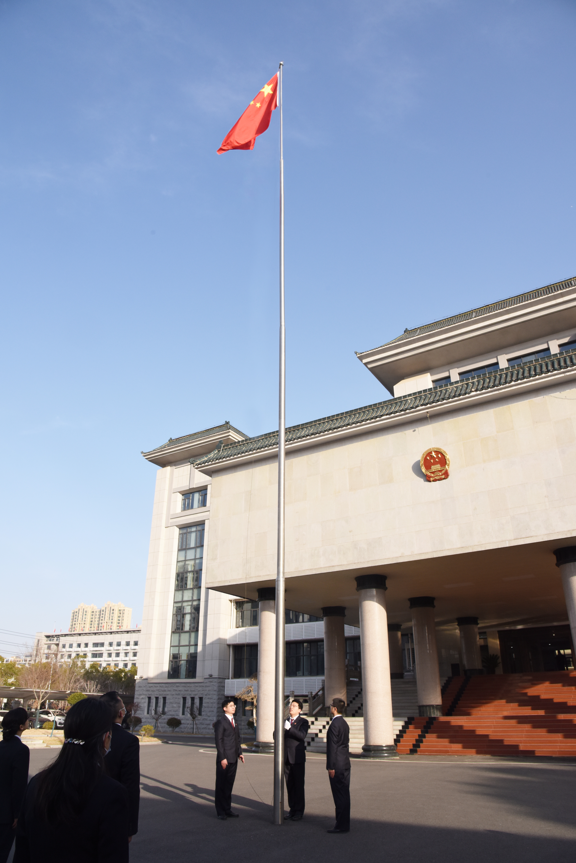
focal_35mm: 24
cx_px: 288
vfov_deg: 73.7
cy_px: 432
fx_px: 576
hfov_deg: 53.2
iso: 640
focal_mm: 24
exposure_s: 1/640
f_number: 13
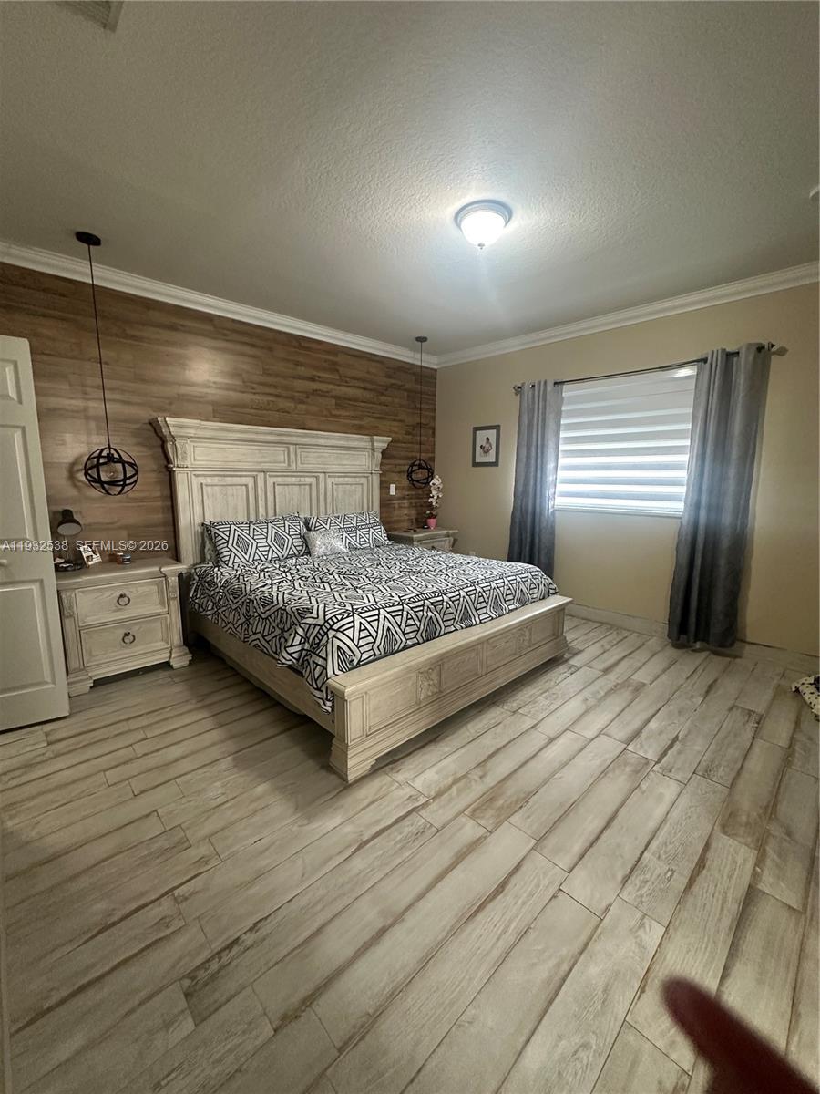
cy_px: 547
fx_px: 442
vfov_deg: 102.1
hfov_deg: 85.7
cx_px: 410
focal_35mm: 14
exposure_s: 1/60
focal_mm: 2.22
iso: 400
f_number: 2.2
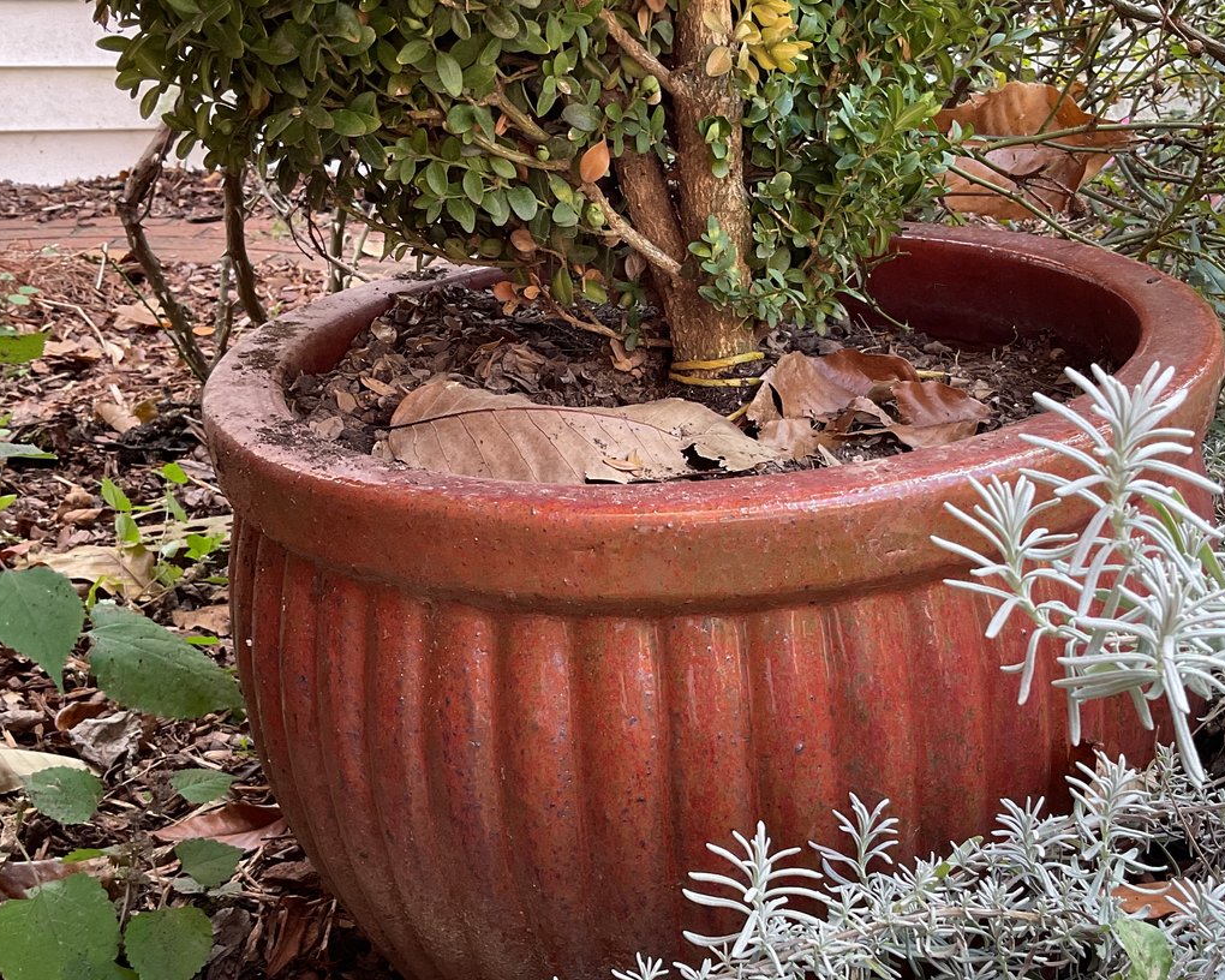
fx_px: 1523
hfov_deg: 43.7
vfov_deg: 35.6
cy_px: 566
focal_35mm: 42
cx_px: 716
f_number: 1.8
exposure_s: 1/120
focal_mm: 3
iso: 64
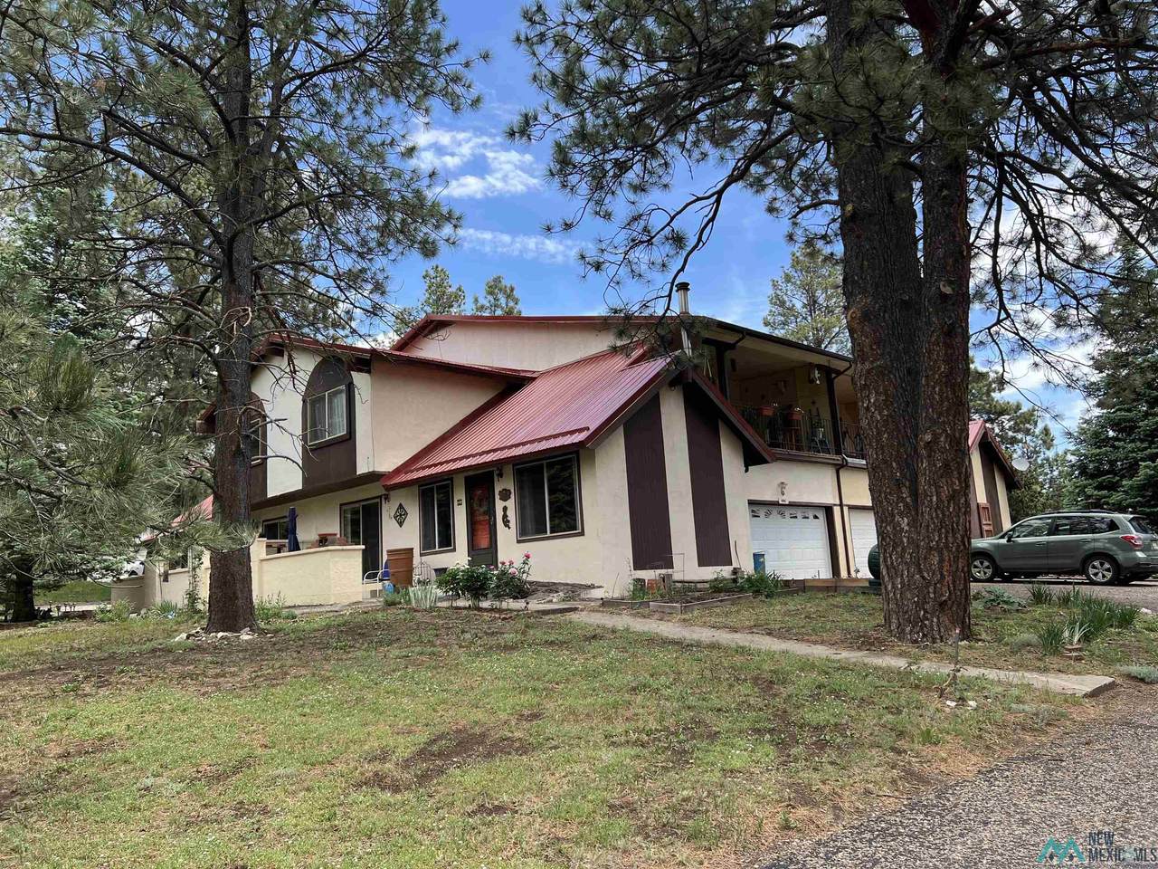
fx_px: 870
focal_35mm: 26
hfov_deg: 67.3
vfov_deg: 53.1
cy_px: 434
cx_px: 579
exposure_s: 1/1171
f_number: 1.5
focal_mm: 5.7
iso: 50
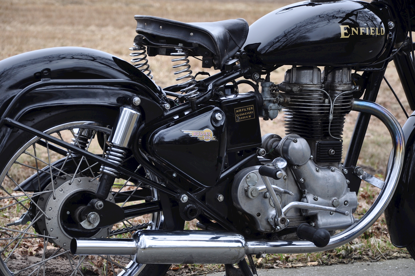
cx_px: 208
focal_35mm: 112
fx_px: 1295
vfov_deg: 12.1
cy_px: 138
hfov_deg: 18.2
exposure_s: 1/125
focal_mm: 75
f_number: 5.6
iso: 250
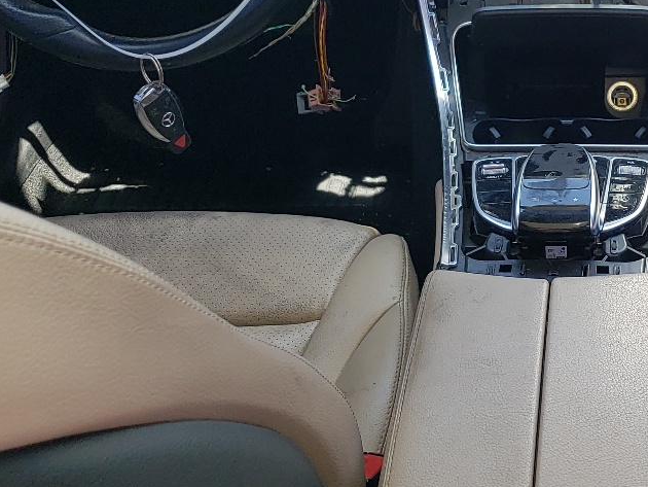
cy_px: 169
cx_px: 591
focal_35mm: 66
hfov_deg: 28.2
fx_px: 1236
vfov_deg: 22.2
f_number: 1.5
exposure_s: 1/227
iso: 50
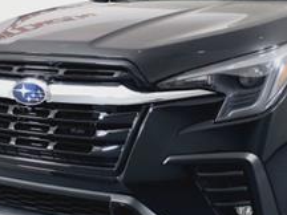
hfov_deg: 24.2
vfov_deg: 18.4
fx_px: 663
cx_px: 213
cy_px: 102
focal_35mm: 80
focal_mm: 3.58
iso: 40
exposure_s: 1/120
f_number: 1.9
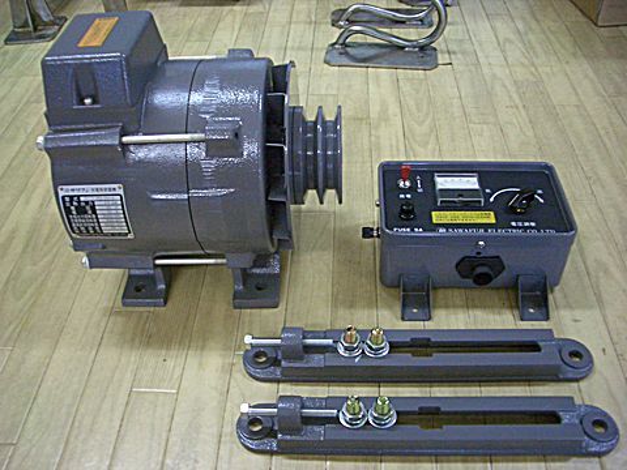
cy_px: 235
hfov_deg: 52.6
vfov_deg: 40.7
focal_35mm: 35
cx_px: 314
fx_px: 634
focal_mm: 5.8
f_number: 2.6
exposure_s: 1/50
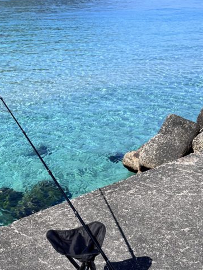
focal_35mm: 55
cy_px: 182
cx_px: 37
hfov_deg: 26.0
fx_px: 430
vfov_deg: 34.6
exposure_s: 1/2825
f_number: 1.6
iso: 50
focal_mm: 5.1
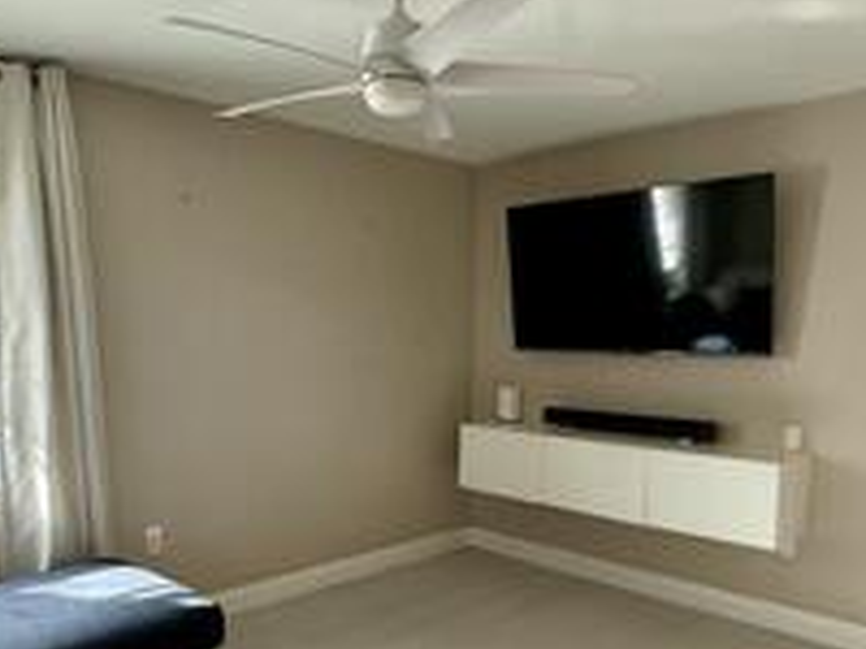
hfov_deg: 62.9
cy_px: 476
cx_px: 351
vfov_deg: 48.1
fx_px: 700
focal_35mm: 28
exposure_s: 1/120
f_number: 2.2
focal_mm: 2.22
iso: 200
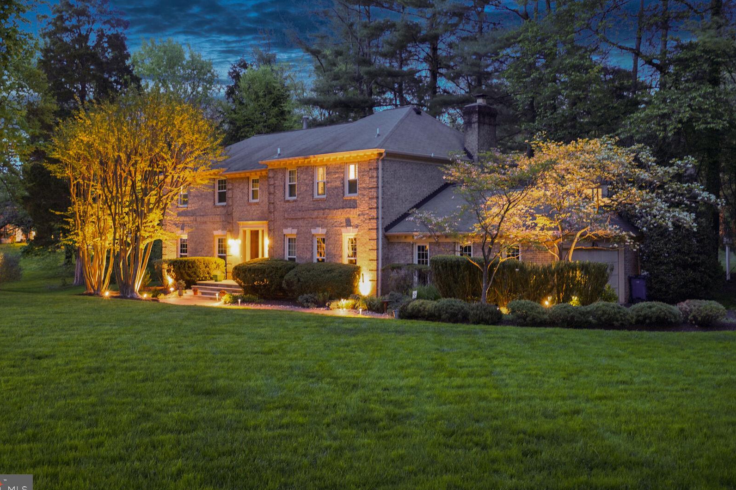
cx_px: 346
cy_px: 236
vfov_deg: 35.0
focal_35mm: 38
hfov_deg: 50.7
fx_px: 777
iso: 800
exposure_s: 3.2
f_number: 6.3
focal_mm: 35
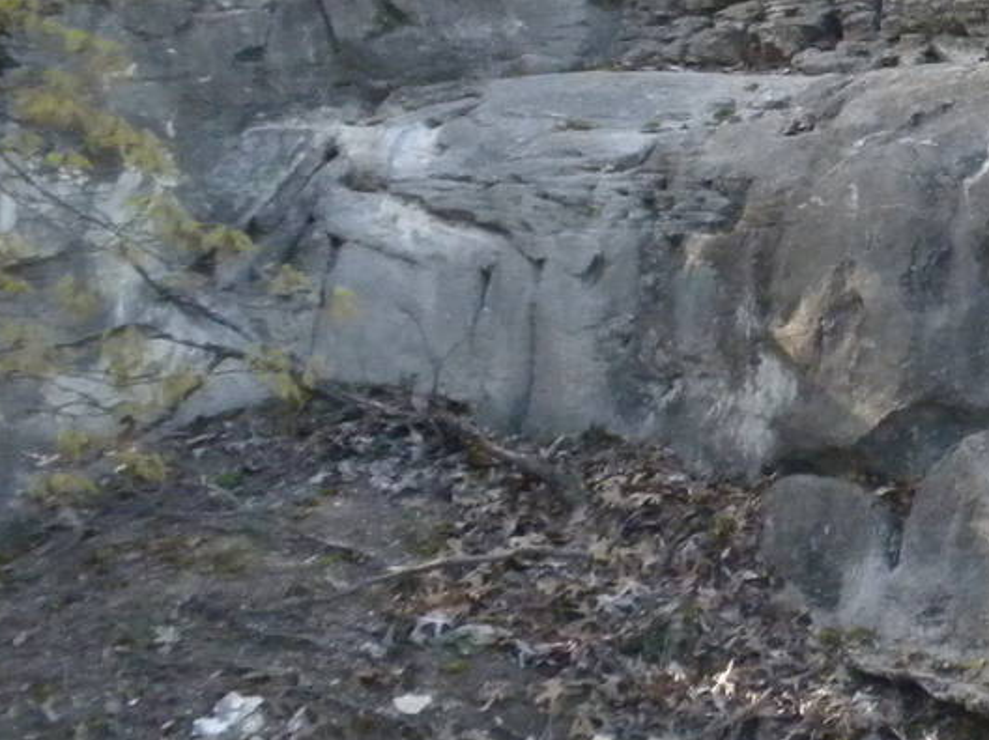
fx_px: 3198
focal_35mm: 112
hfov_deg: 16.1
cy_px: 131
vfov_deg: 13.1
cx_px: 1479
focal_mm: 6.6
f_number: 3.5
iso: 400
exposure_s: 1/384
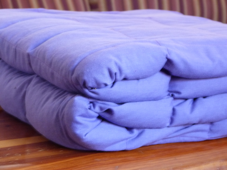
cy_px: 85
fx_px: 787
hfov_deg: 16.4
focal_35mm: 120
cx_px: 114
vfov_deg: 12.3
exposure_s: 1/4
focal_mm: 21.6
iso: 400
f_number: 3.5
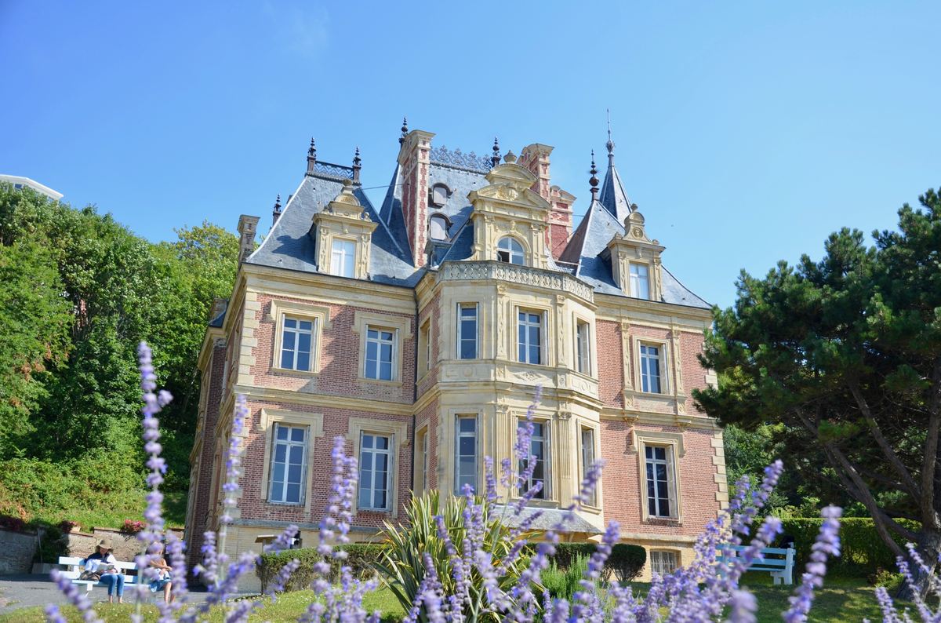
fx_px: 939
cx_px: 470
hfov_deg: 53.2
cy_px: 312
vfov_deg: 36.7
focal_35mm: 36
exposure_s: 1/250
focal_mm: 24
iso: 110
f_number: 8
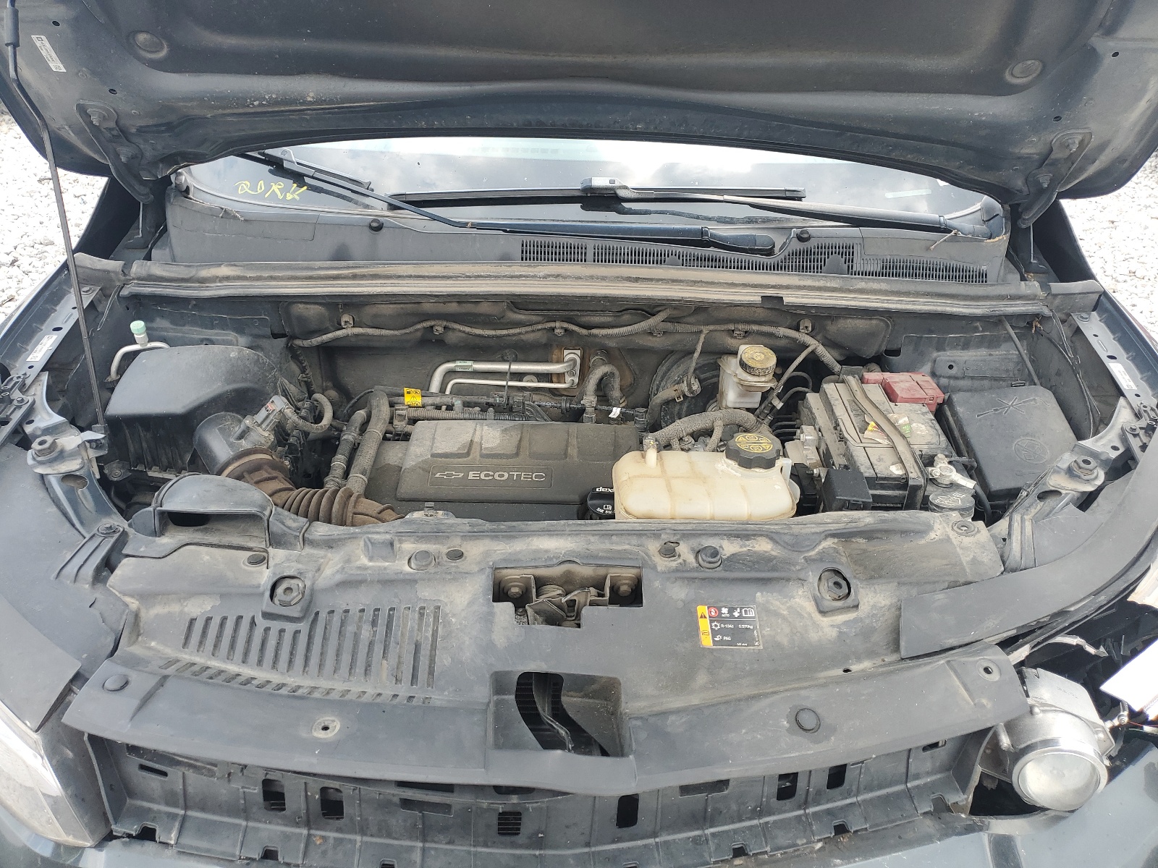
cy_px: 434
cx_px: 579
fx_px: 870
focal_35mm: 26
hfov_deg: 67.3
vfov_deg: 53.1
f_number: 1.5
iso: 50
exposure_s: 1/323
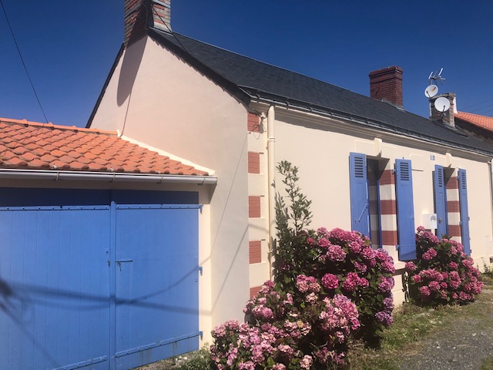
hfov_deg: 63.4
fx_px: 399
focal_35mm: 28
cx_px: 246
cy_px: 185
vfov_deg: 49.7
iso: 25
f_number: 1.8
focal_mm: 3.99
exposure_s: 1/4000
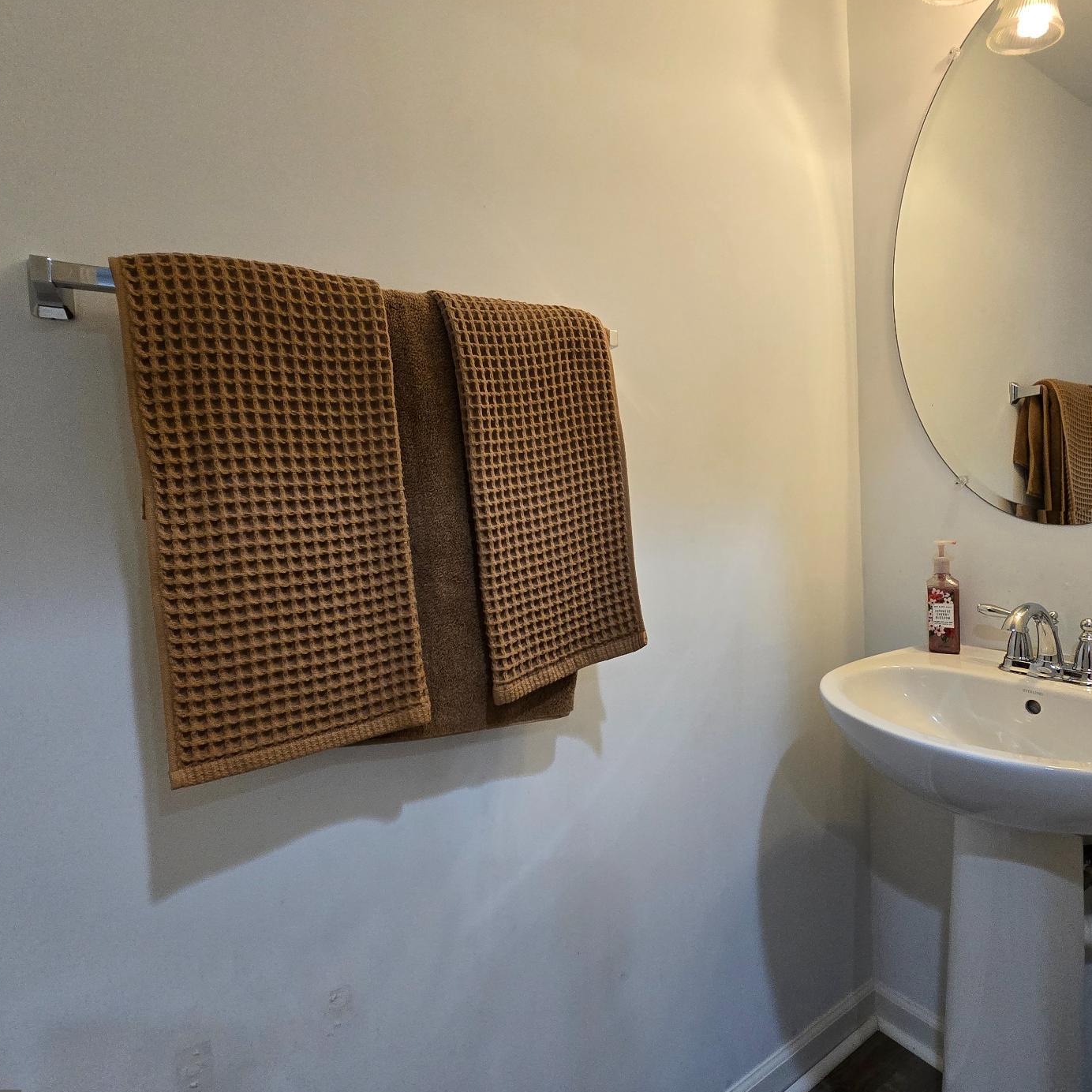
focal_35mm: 17
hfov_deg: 83.3
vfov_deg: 84.0
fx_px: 607
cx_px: 632
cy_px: 548
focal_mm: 2.2
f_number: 2.2
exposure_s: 1/60
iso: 400
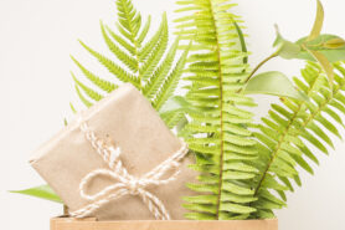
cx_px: 338
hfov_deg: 18.3
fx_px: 1044
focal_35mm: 109
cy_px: 121
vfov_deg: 12.5
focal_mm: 35
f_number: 7.1
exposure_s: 1/160
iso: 320
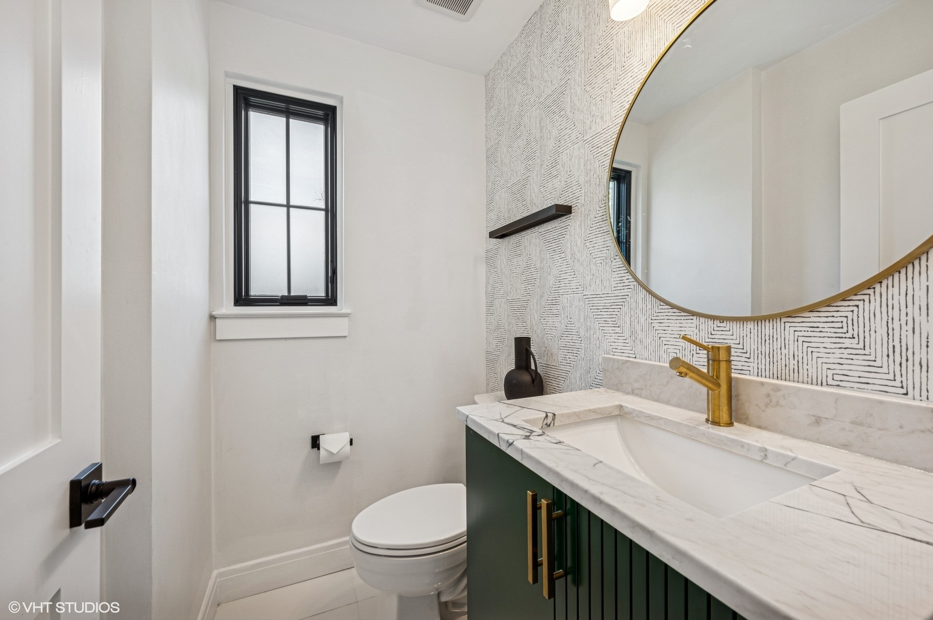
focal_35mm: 14
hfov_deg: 104.3
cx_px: 466
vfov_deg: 81.1
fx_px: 363
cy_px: 310
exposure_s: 1/20
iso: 100
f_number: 10
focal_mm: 14
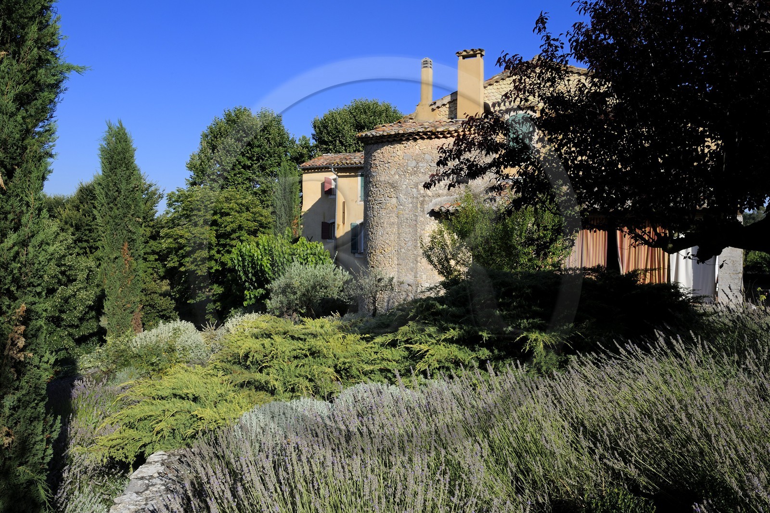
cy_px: 256
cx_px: 385
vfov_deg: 47.9
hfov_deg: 67.4
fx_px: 577
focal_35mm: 27
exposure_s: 1/200
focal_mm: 27
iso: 400
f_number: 16
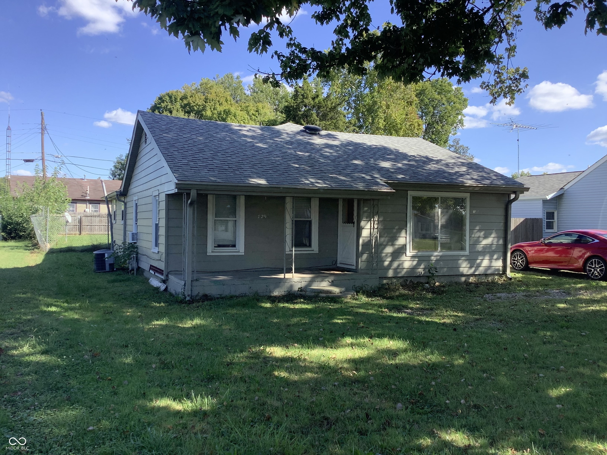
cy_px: 228
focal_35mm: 31
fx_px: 544
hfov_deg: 58.4
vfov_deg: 45.4
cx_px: 304
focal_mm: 3.3
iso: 25
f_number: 2.4
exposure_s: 1/350
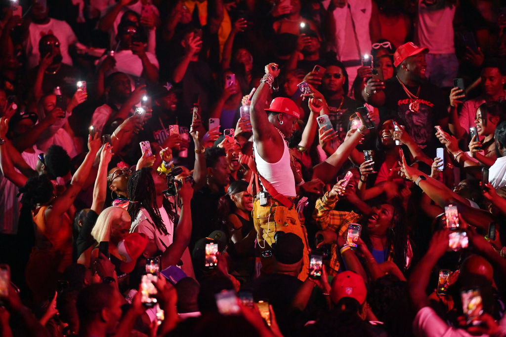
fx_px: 2811
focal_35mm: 200
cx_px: 253
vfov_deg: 6.9
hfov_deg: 10.3
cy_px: 168
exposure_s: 1/1250
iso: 4000
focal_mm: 200
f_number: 2.8
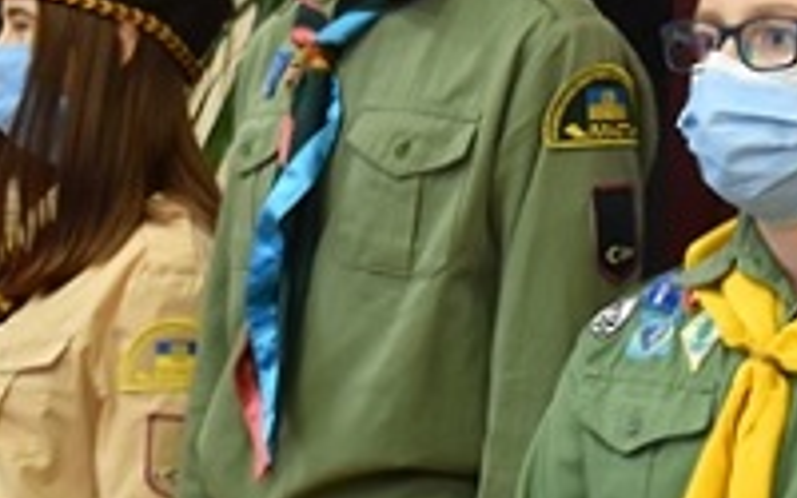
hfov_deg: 13.4
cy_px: 193
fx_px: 3387
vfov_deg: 8.4
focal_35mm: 156
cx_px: 640
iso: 800
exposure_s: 1/60
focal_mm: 27
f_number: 4
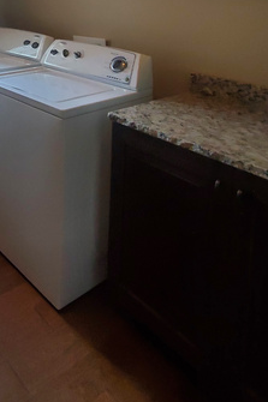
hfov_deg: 35.2
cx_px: -38
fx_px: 346
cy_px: 6
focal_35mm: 31
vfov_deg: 49.9
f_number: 2.2
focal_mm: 1.8
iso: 200
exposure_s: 1/60
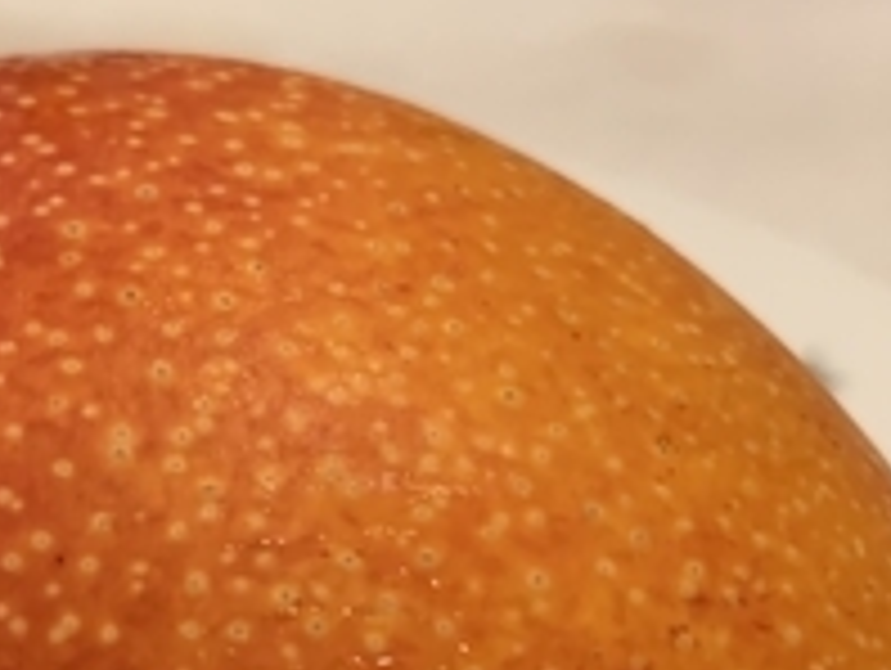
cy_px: 733
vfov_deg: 23.4
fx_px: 1520
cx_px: 104
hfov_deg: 31.3
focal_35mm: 59
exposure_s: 1/33
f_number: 1.8
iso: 320
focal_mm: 4.25
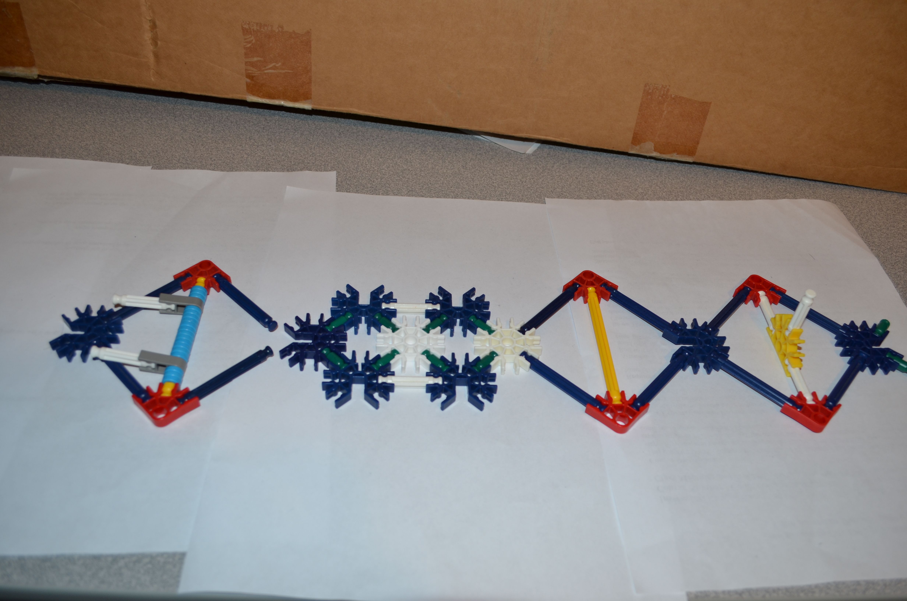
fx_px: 754
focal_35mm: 30
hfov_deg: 62.0
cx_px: 454
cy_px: 300
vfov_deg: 43.4
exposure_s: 1/30
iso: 200
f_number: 5.6
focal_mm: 20
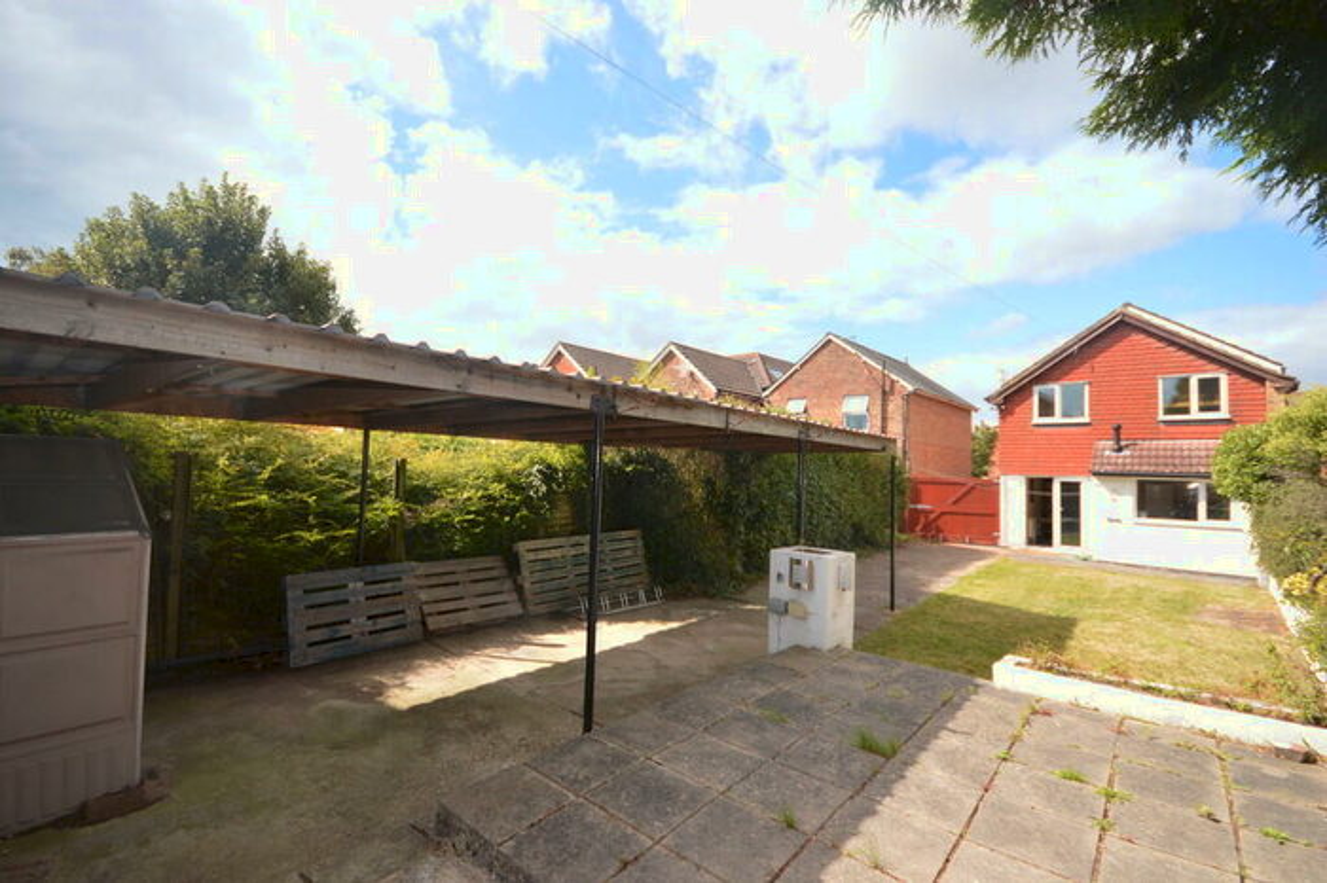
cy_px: 442
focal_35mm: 15
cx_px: 664
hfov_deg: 100.4
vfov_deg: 77.3
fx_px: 553
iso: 100
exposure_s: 1/160
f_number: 6.3
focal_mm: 10
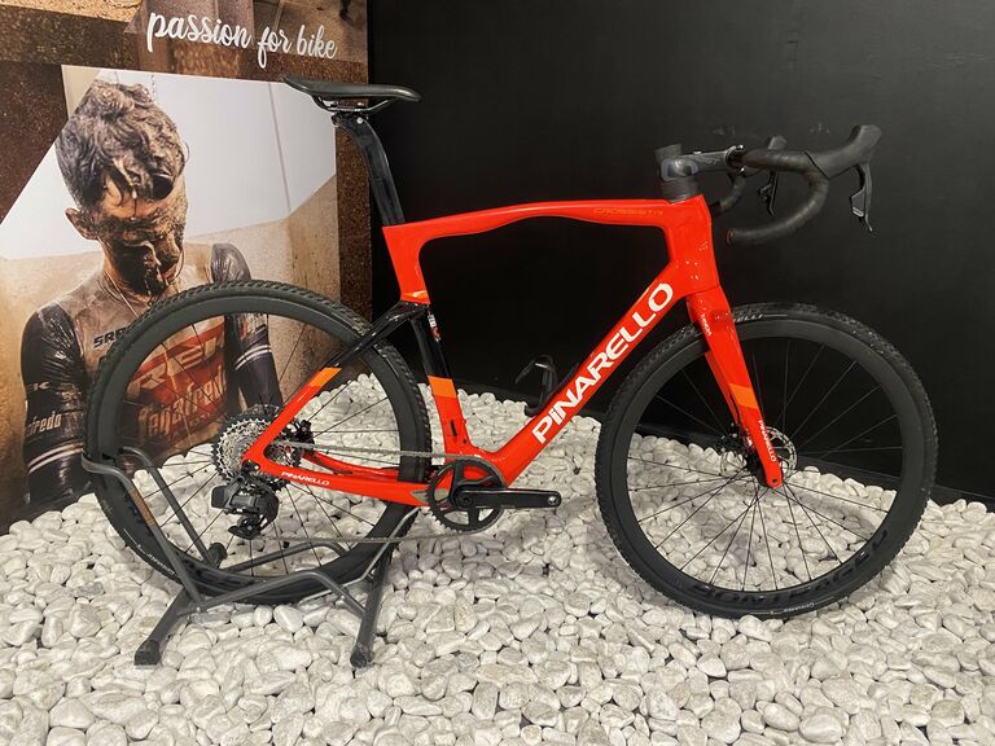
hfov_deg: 67.3
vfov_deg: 53.1
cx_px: 498
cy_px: 373
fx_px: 747
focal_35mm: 26
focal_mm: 4.25
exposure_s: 1/50
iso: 320
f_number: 1.8
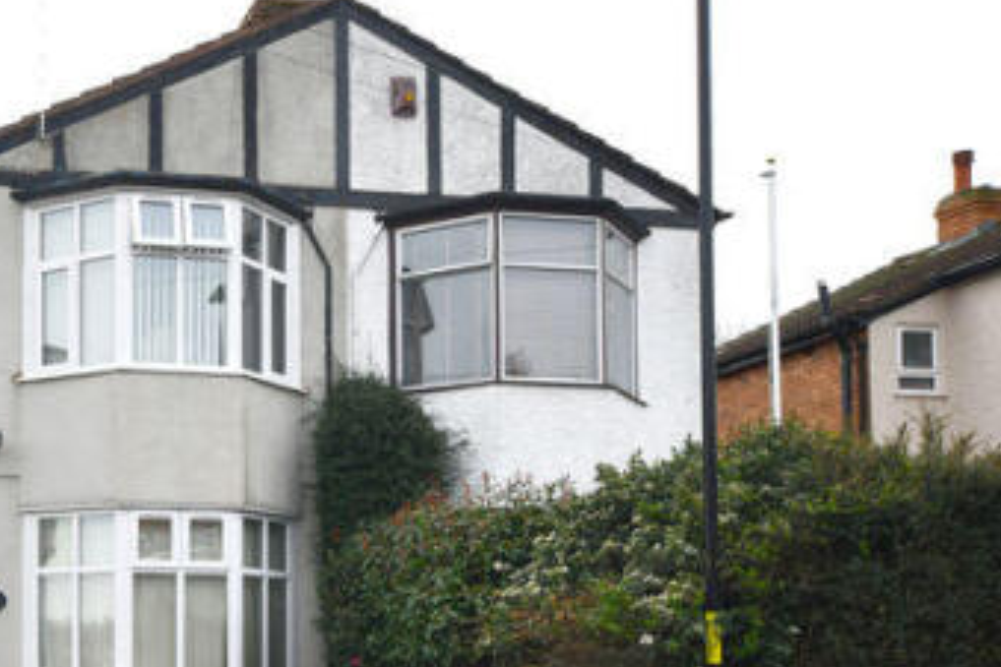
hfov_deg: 32.9
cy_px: 580
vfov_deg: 22.9
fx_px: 1613
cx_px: 125
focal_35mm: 58
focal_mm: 20
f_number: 8
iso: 200
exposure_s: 1/250
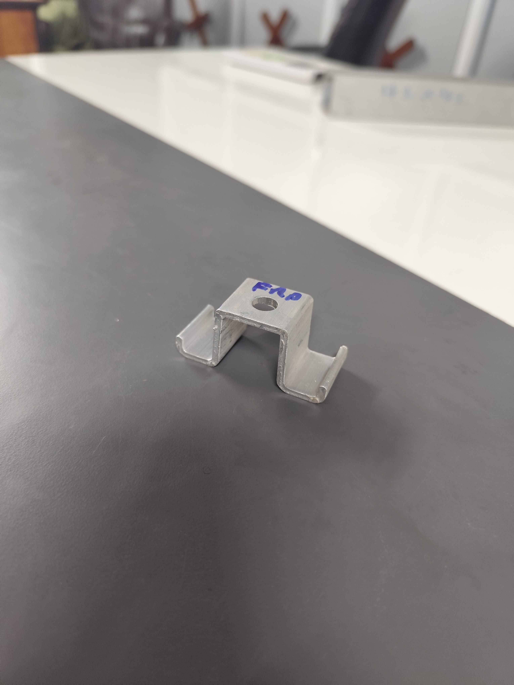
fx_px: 455
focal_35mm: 23
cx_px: 257
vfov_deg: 73.9
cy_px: 342
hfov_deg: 58.9
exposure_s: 1/50
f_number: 1.65
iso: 800
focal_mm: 6.19
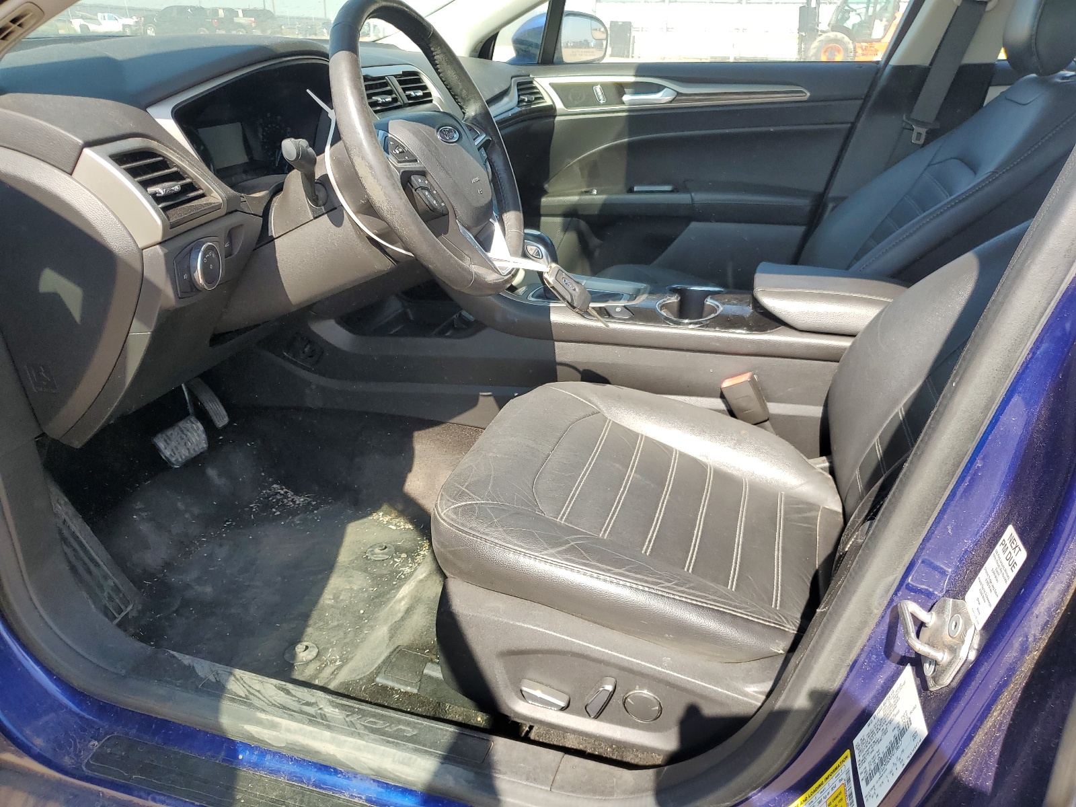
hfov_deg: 67.3
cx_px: 538
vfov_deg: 53.1
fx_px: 808
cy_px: 404
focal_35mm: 26
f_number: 1.5
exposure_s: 1/714
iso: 50
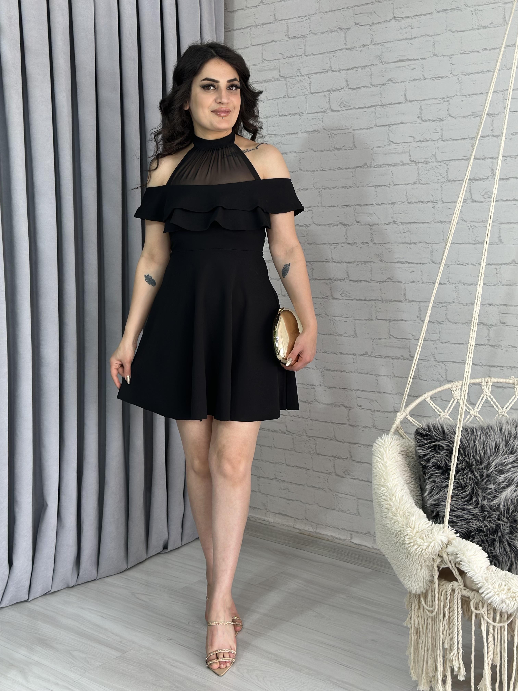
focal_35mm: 48
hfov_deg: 30.3
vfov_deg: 39.7
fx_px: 958
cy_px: 346
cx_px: 259
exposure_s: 1/141
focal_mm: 6.86
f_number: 1.78
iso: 64
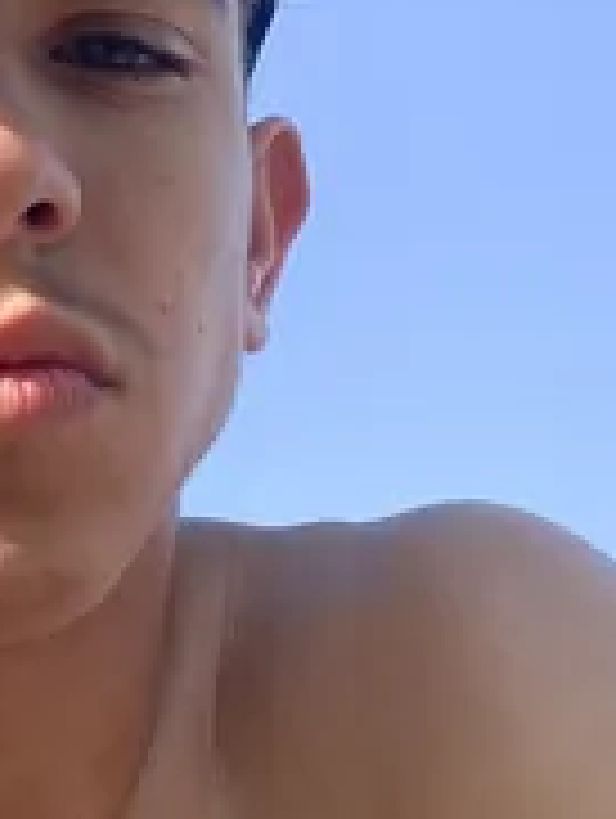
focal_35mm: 74
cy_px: 14
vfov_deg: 25.1
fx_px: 1752
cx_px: 18
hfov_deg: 19.4
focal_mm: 2.71
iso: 25
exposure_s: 1/413
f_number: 2.2
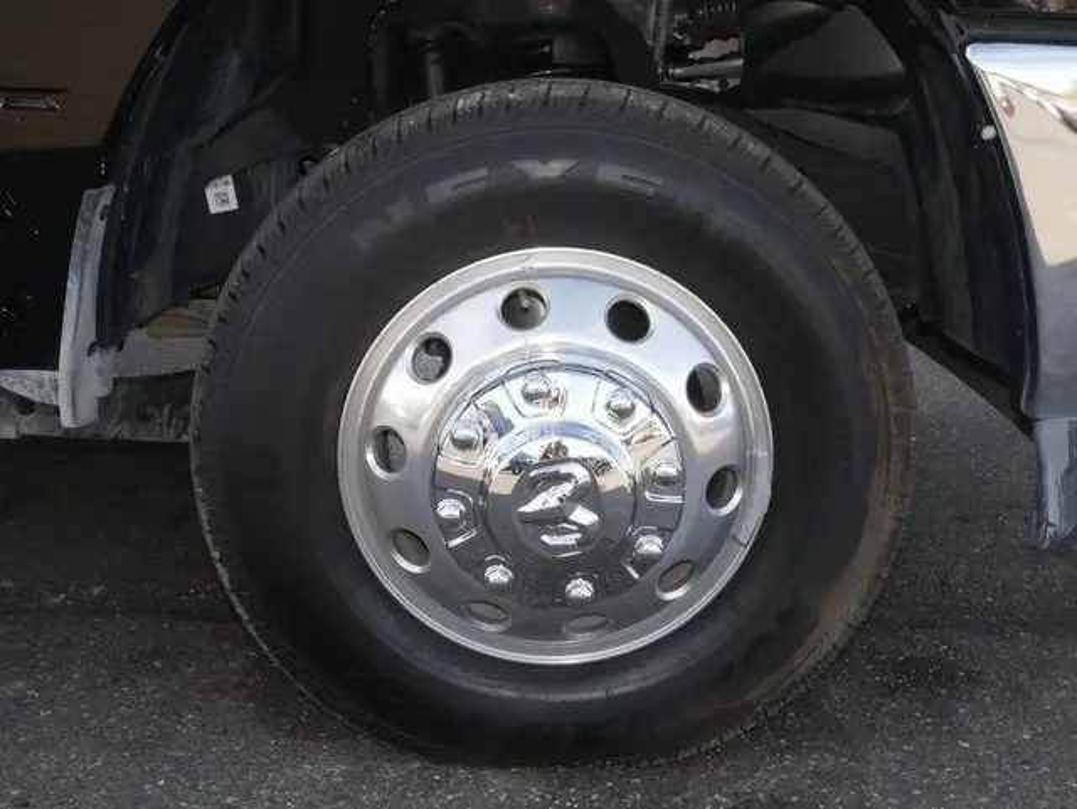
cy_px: 404
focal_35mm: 44
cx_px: 538
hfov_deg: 42.9
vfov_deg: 32.9
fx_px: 1370
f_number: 20
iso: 800
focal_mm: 22
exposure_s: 1/60
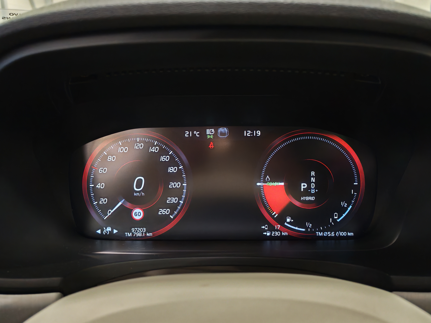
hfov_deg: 60.0
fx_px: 374
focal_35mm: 30
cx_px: 216
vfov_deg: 46.8
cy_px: 162
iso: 1281
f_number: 1.9
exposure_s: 1/50
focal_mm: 6.12
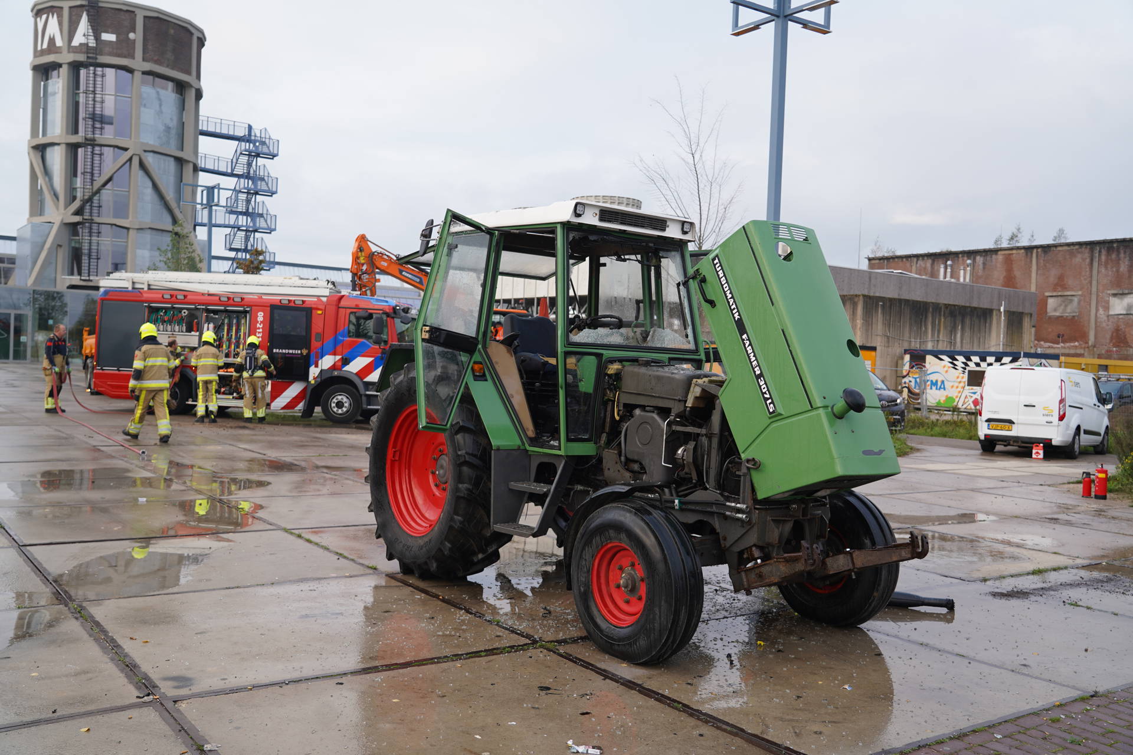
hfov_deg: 58.7
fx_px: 1007
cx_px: 566
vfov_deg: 41.1
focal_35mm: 32
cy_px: 378
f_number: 4.5
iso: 100
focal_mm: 32
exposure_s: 1/80
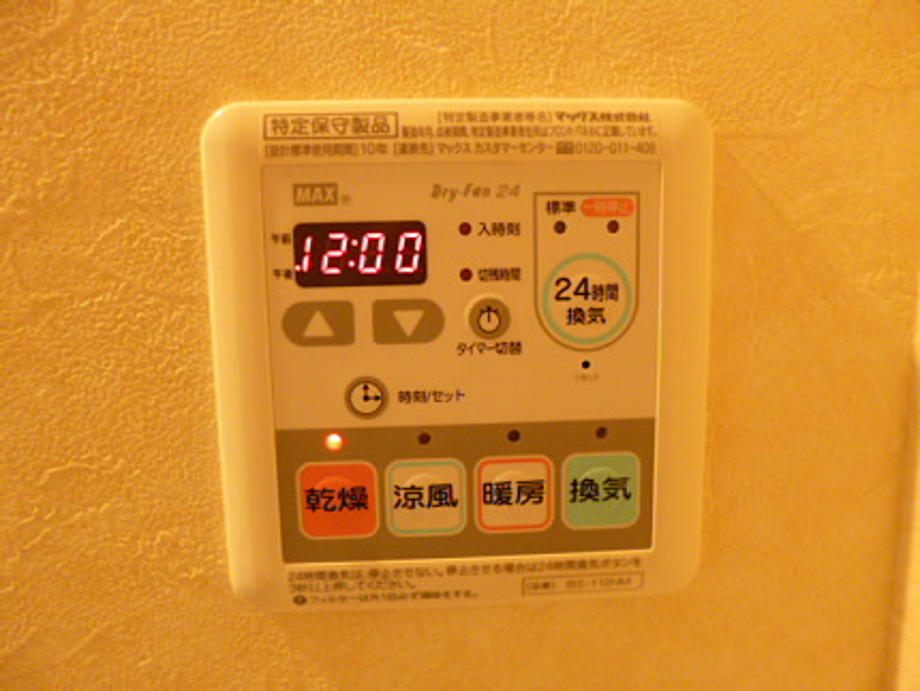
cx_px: 460
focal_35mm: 24
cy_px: 346
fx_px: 638
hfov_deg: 71.6
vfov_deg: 56.9
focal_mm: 4.3
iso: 400
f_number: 2.5
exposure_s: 1/20
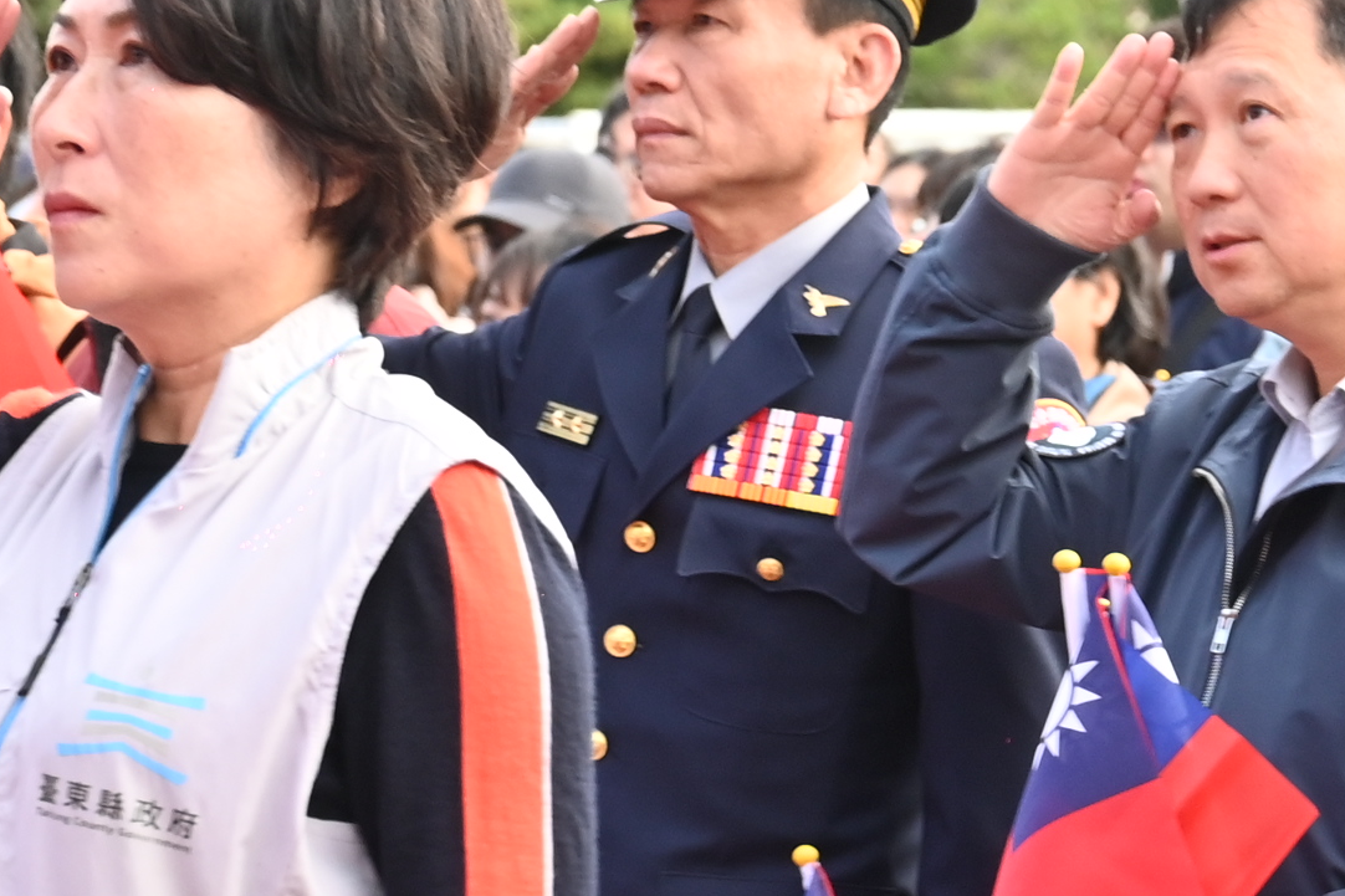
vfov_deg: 4.0
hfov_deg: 6.0
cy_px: 1186
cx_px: 896
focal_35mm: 343
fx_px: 12812
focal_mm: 82
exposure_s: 1/125
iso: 560
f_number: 6.3
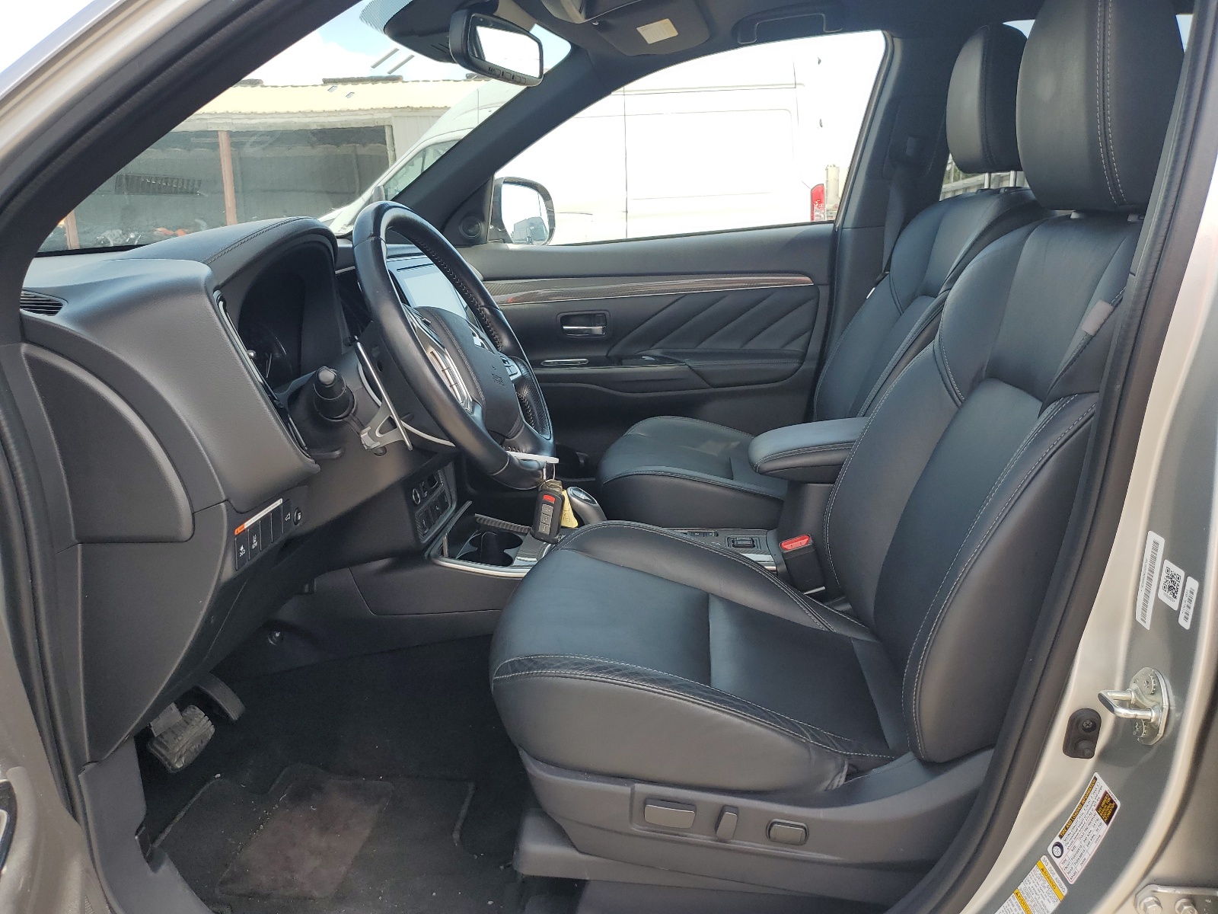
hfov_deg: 67.3
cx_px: 609
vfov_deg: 53.1
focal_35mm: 26
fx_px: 915
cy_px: 457
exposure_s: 1/833
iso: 50
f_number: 1.5
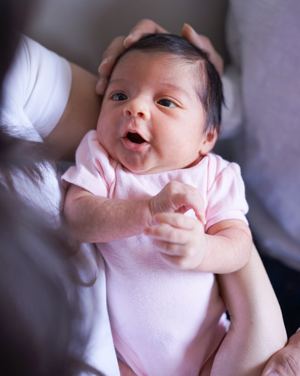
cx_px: 149
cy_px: 162
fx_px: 444
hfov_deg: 37.3
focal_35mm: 40
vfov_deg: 45.7
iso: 640
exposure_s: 1/60
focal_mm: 35
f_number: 2.5
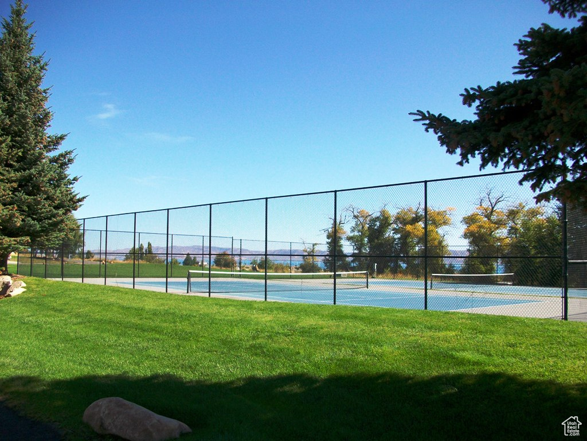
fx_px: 543
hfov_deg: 56.8
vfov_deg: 44.2
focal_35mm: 32
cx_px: 294
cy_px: 220
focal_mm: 5.7
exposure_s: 1/640
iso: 64
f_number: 2.8
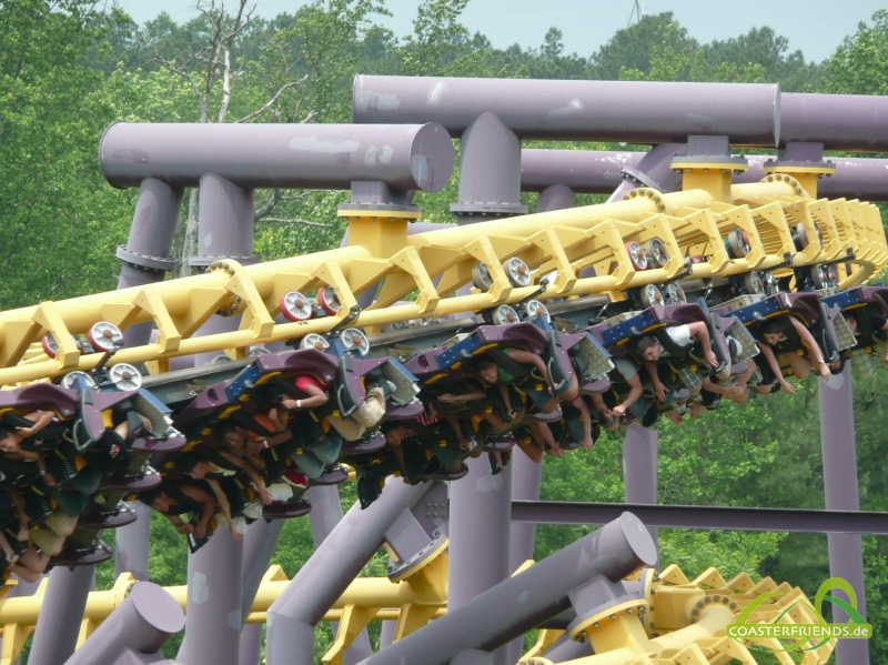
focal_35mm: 336
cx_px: 444
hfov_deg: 5.9
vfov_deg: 4.4
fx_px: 8614
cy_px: 332
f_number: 4.9
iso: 100
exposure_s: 1/320
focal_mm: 46
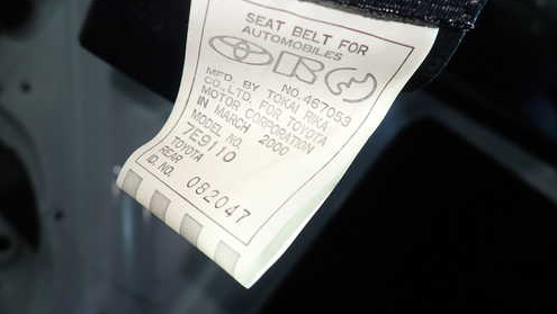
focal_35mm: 33
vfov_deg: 35.6
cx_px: 282
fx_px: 488
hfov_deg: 59.5
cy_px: 128
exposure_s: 1/60
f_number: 2
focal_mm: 4.5
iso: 100
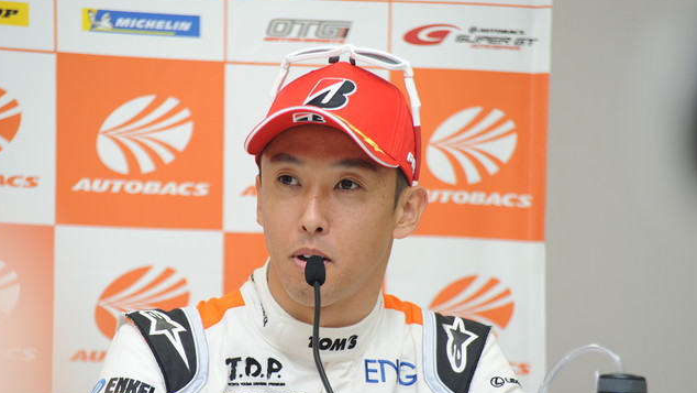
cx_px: 316
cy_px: 248
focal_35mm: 238
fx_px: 4400
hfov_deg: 9.1
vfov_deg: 5.1
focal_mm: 200
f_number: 5.6
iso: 800
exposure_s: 1/125
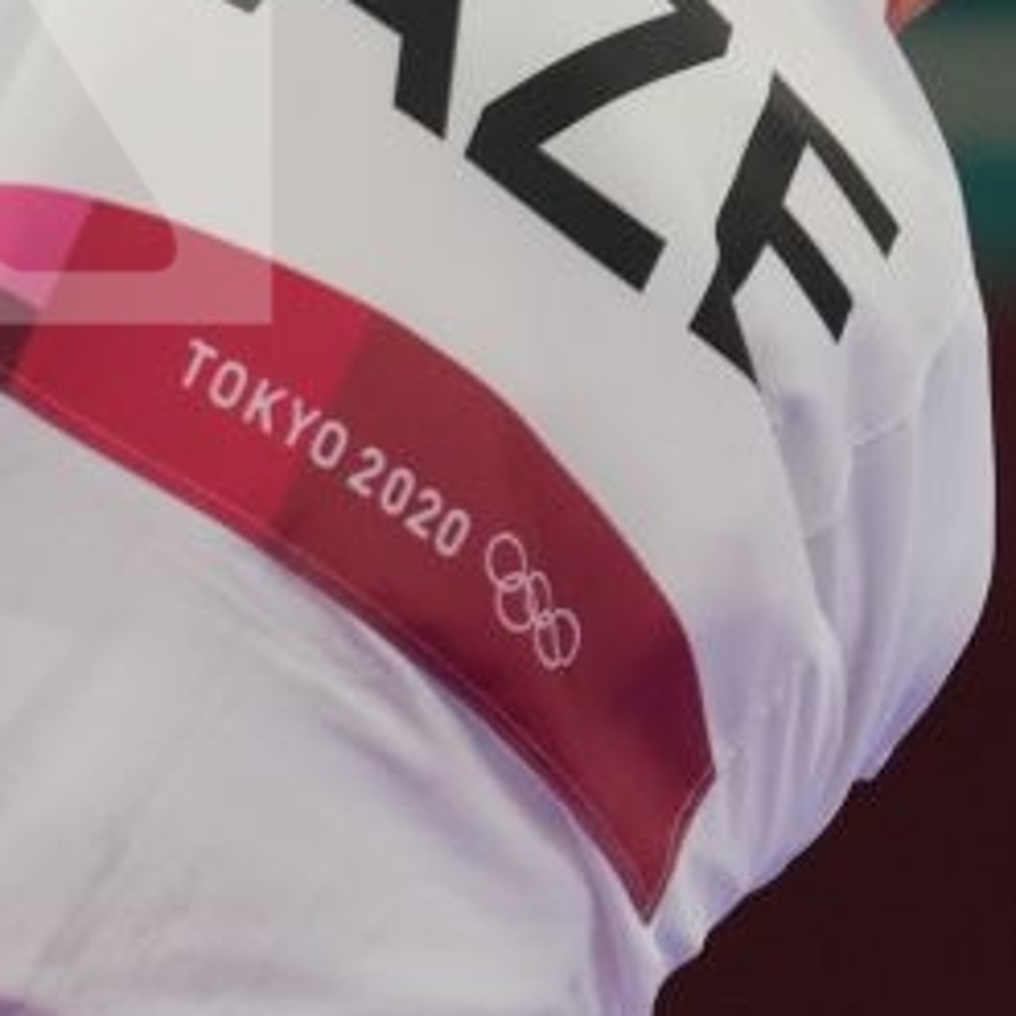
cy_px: -49
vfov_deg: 1.4
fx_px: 41143
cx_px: -1505
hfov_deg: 1.4
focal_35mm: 1239
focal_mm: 200
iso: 500
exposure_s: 1/1000
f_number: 2.8
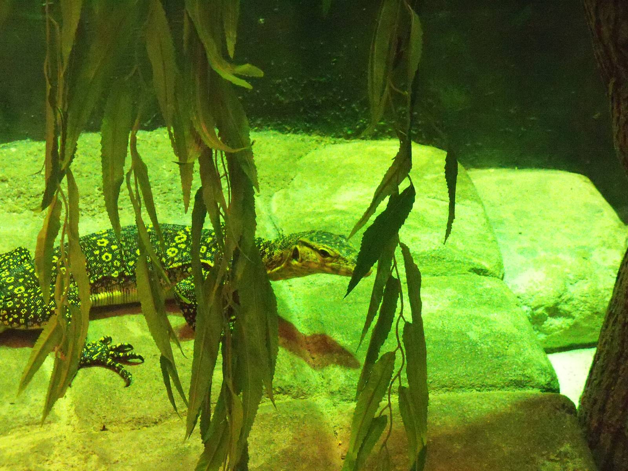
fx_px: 1923
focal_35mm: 106
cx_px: 314
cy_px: 236
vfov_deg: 14.0
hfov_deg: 18.5
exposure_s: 1/200
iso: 1600
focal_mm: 18.8
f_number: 4.2
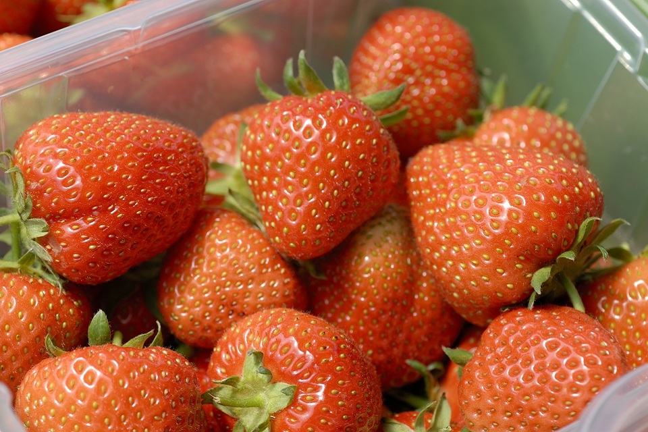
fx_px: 1620
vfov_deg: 15.2
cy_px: 216
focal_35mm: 90
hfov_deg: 22.6
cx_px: 324
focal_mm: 60
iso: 200
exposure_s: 1/200
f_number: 7.1
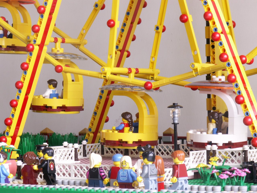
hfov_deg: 14.8
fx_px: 987
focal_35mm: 133
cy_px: 96
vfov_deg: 11.1
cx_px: 128
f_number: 8
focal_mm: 21.68
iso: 50
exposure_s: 1/5
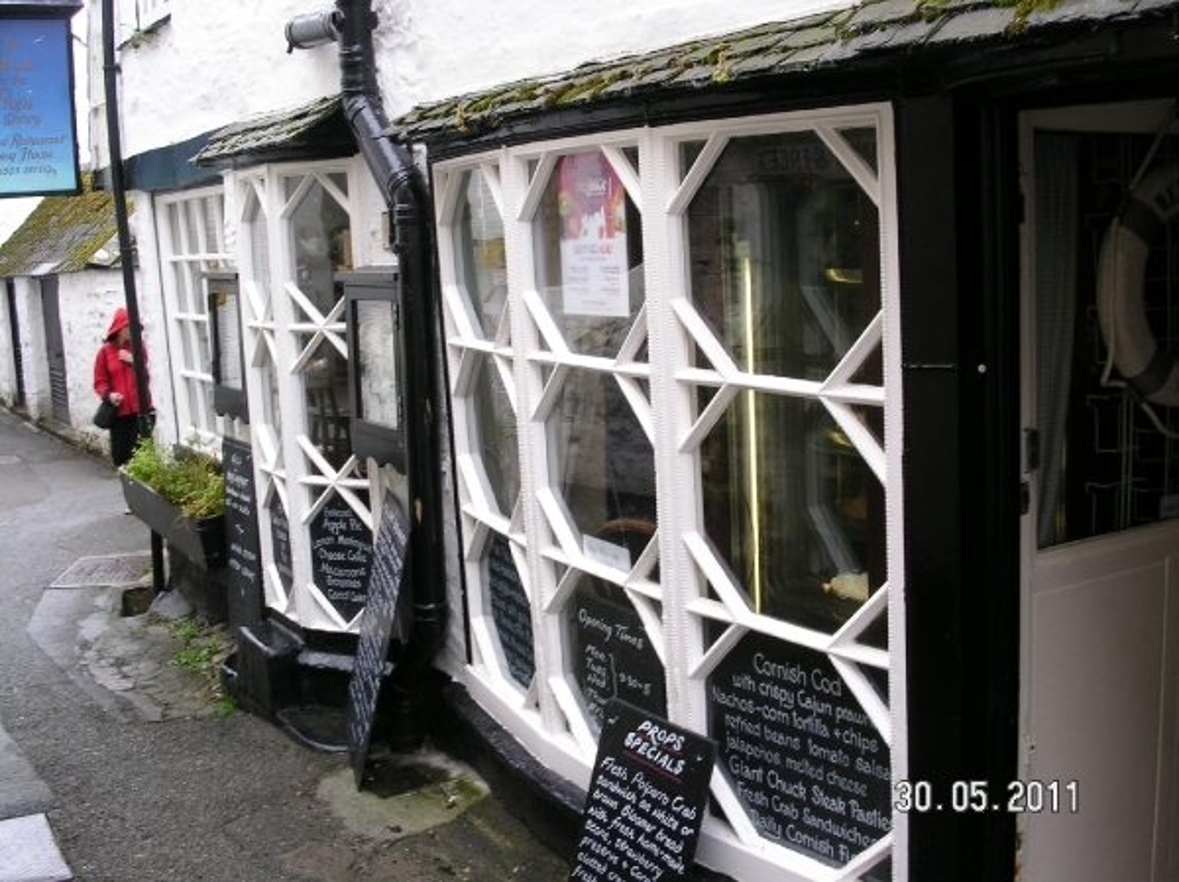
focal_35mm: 38
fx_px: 1293
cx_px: 590
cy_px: 441
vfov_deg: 37.7
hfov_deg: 49.0
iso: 100
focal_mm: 7.8
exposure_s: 1/45
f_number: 5.6
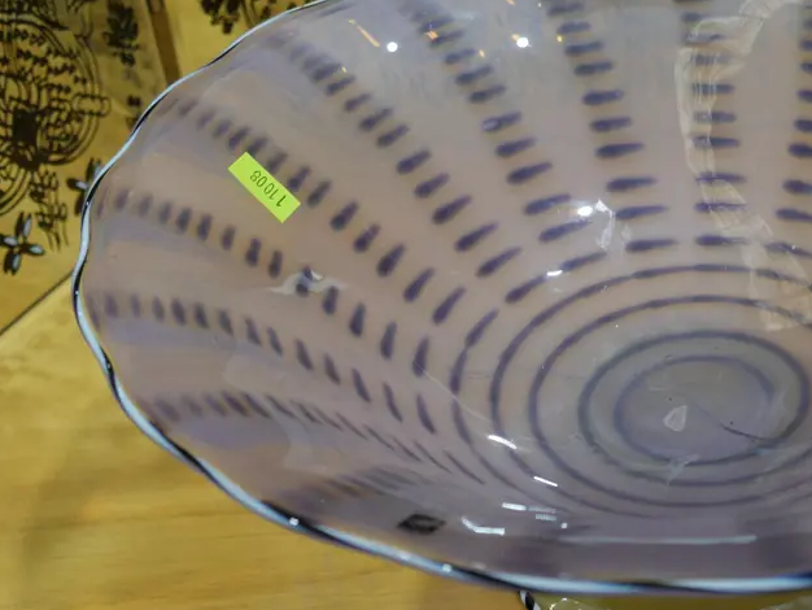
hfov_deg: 26.5
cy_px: 338
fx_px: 1690
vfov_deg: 20.4
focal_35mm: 72
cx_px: 660
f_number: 4.7
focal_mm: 22
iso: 200
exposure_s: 1/80
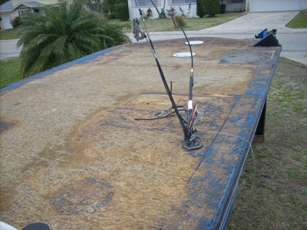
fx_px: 328
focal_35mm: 37
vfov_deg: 38.6
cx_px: 154
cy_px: 115
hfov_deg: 50.2
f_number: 2.8
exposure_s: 1/201
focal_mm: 6.2
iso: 64
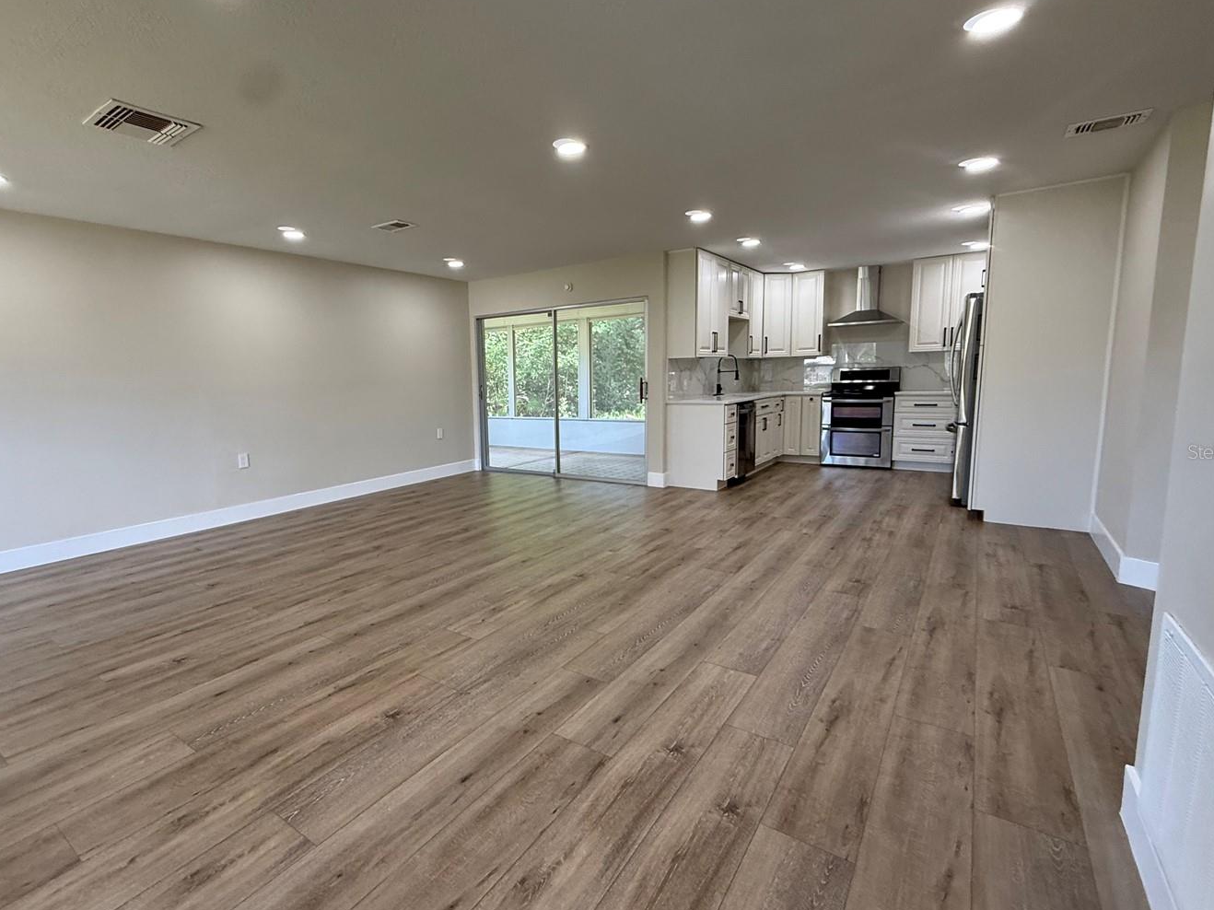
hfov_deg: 90.7
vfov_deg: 74.7
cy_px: 451
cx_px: 538
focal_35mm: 17
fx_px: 596
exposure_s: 1/120
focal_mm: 2.22
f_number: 2.2
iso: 200
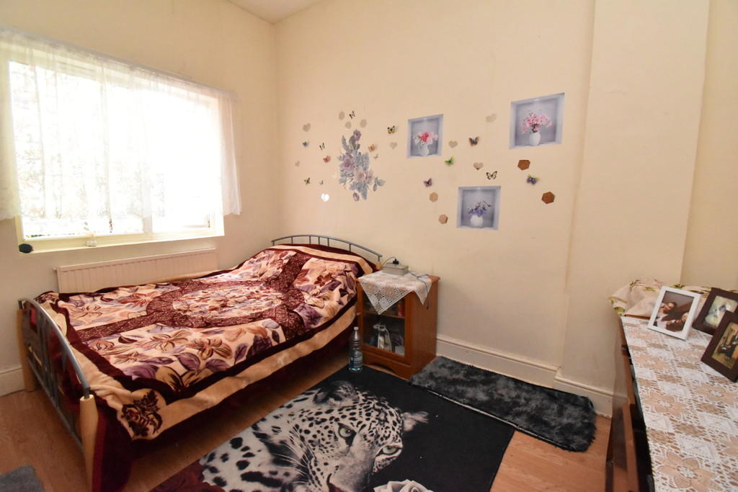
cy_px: 246
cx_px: 369
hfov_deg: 100.4
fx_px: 308
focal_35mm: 15
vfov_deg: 77.3
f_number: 10
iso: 8000
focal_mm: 10
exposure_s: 1/60
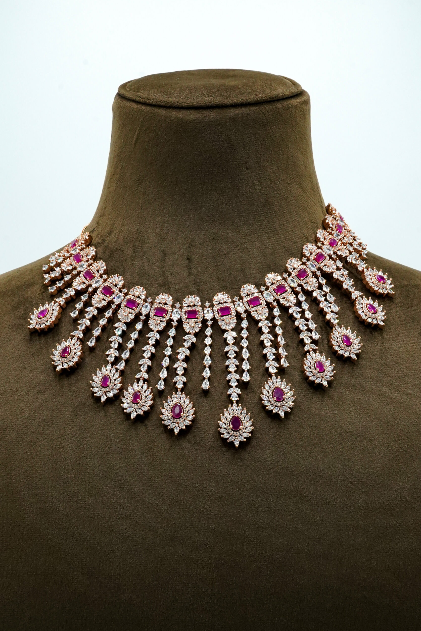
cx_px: 207
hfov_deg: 25.5
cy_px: 317
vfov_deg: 37.5
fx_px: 930
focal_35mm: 53
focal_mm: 35
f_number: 16
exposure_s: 1/200
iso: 2000
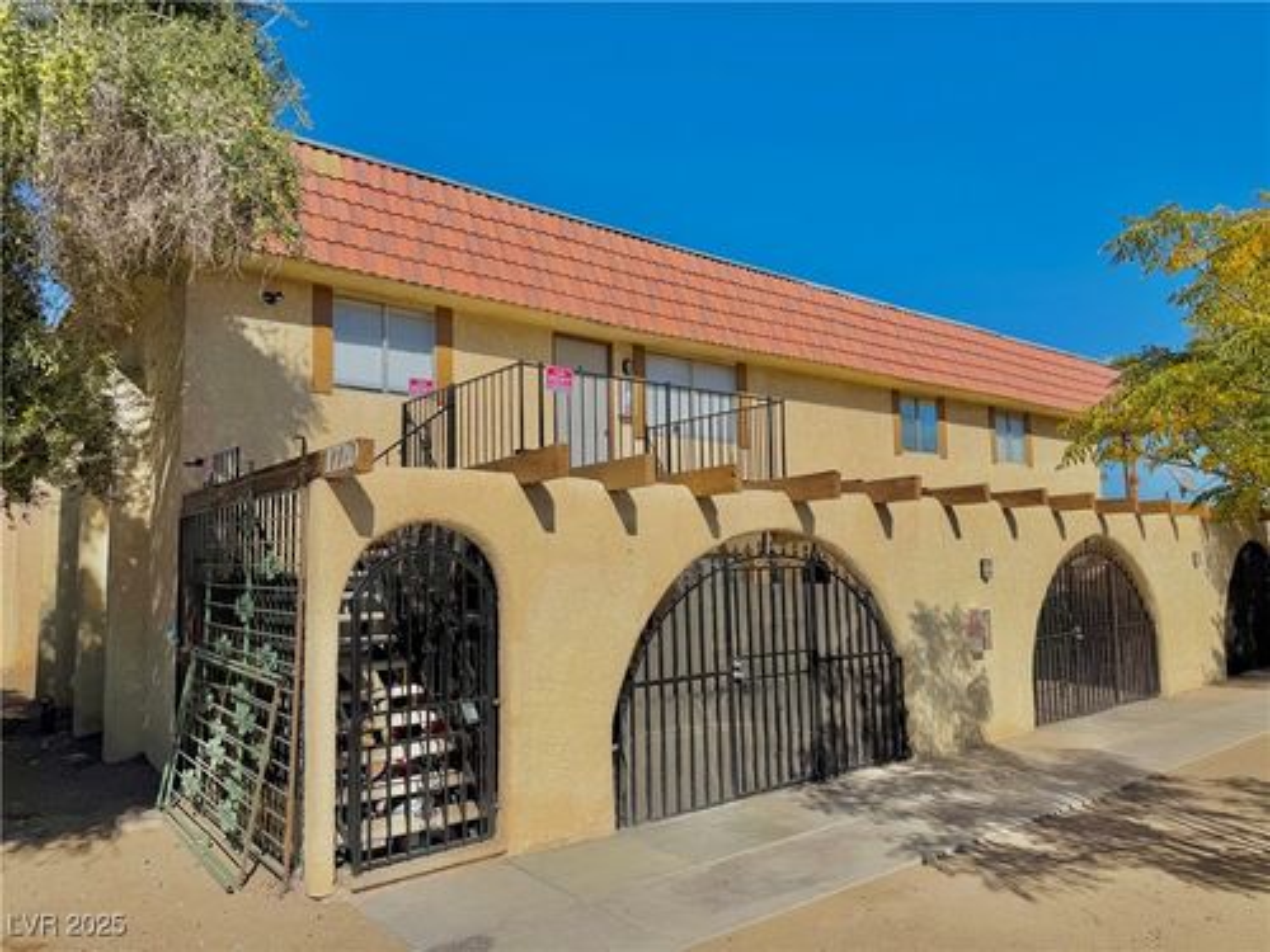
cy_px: 476
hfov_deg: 71.6
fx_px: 881
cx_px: 635
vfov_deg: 56.8
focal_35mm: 24
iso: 80
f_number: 1.78
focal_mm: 6.76
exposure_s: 1/11905
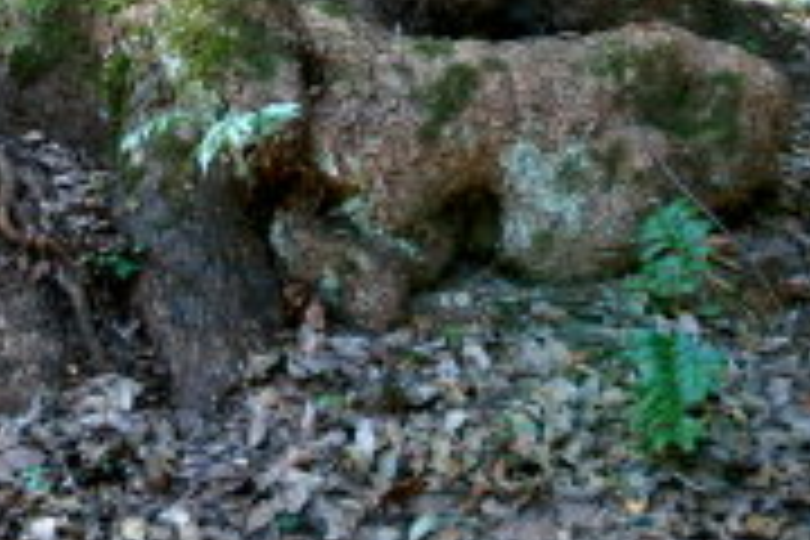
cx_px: 119
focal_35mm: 56
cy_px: -115
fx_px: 1260
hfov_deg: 34.1
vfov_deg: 22.3
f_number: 3.5
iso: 320
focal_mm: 22
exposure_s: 1/40
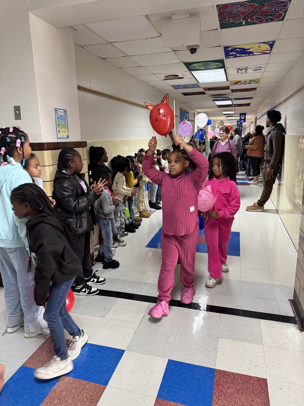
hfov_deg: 56.8
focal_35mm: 24
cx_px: 152
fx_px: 281
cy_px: 203
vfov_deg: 71.6
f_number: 1.78
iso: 250
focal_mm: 6.76
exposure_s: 1/60
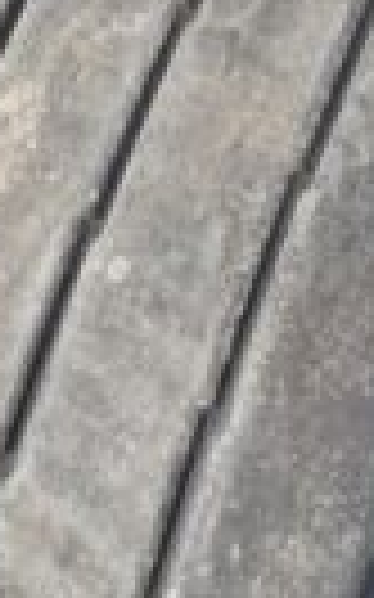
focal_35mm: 89
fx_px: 1453
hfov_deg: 14.6
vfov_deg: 23.0
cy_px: 119
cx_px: 252
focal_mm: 4.2
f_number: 1.6
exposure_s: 1/553
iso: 32
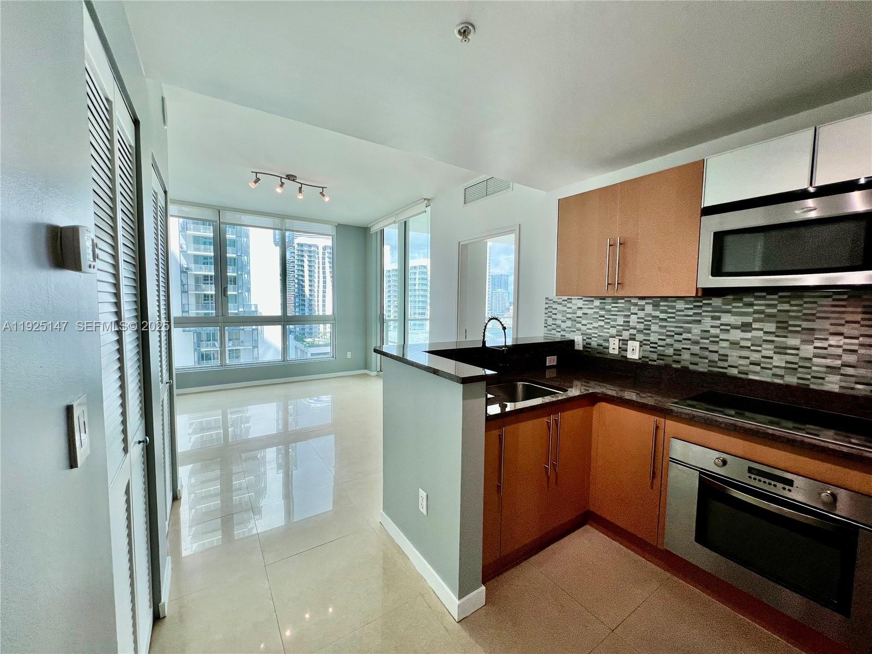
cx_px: 436
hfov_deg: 106.2
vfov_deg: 89.9
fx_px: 327
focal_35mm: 13
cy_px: 327
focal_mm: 1.57
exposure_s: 1/272
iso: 32
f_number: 1.8
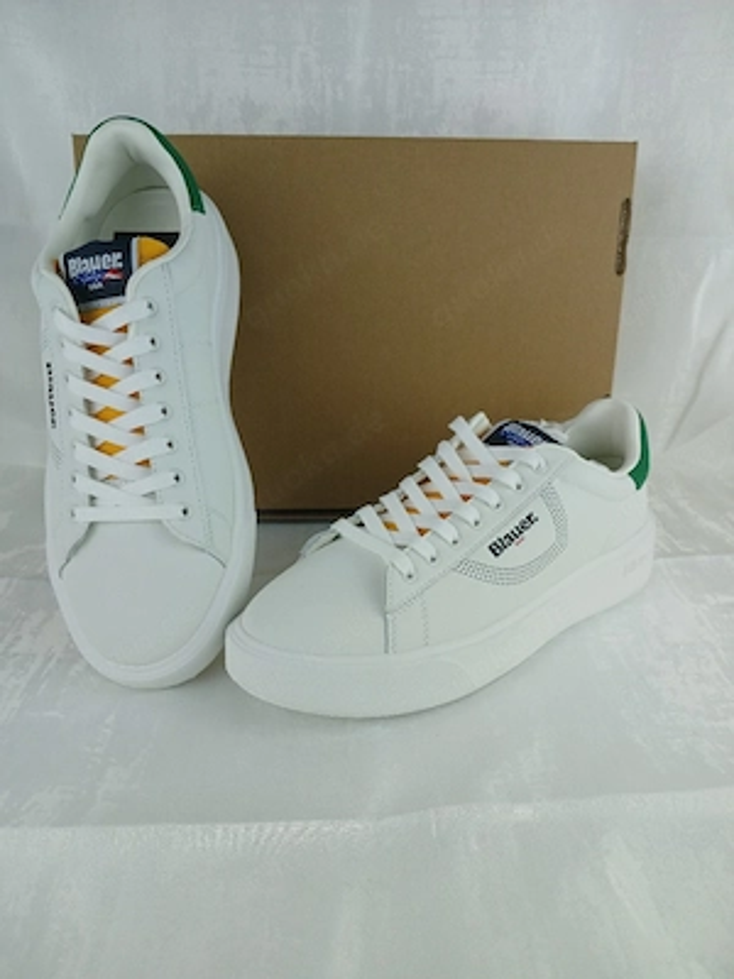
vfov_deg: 67.3
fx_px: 735
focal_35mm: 26
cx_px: 367
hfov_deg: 53.1
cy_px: 490
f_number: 1.8
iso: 25
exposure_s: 1/101
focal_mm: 3.98
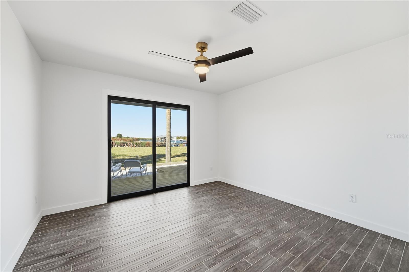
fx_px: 159
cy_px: 136
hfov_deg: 104.3
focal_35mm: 14
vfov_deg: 81.1
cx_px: 204
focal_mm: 14
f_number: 7.1
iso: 400
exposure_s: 1/3200
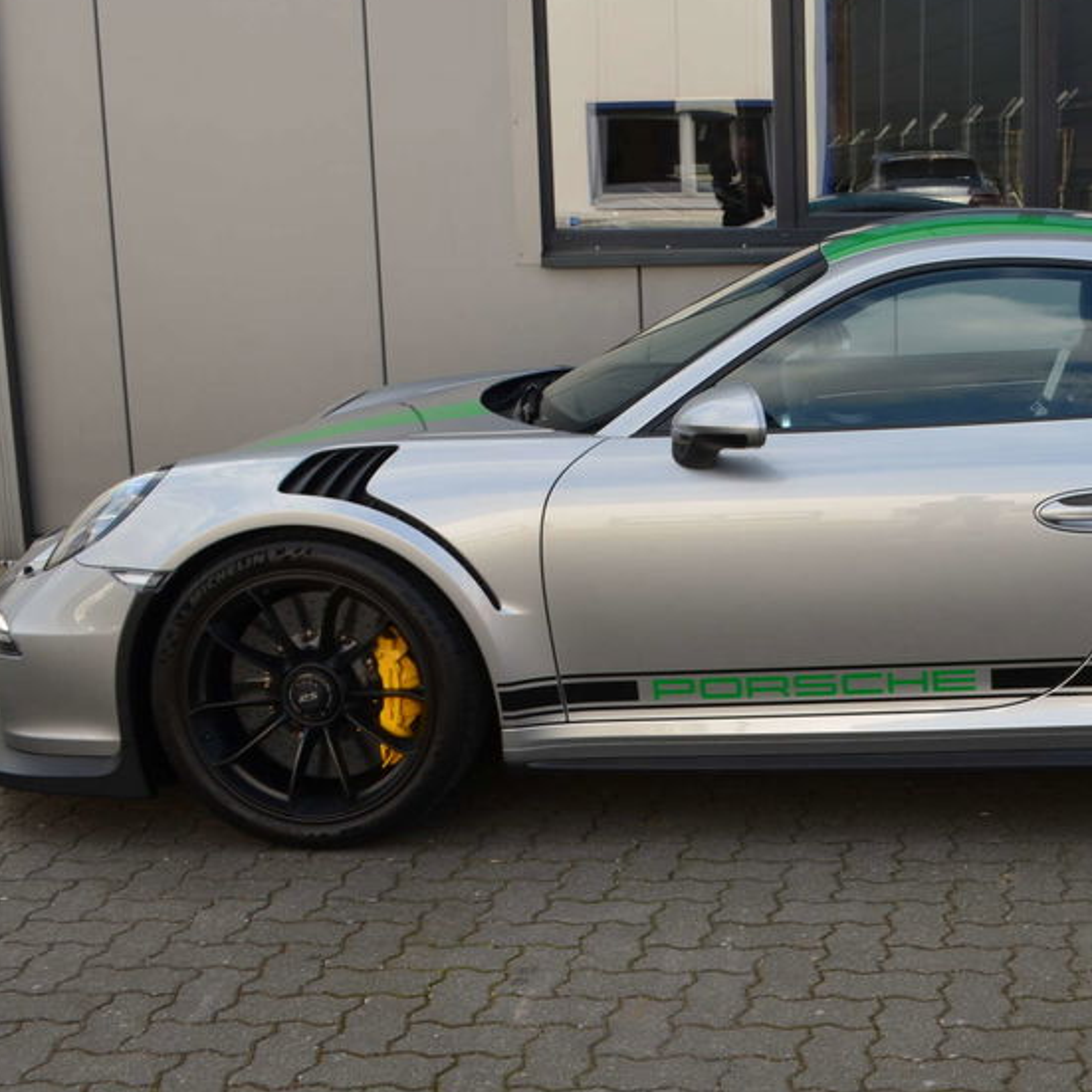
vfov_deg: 32.8
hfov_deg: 31.6
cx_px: 935
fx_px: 1856
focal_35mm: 52
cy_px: 484
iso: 200
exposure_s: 1/60
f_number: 10
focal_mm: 22
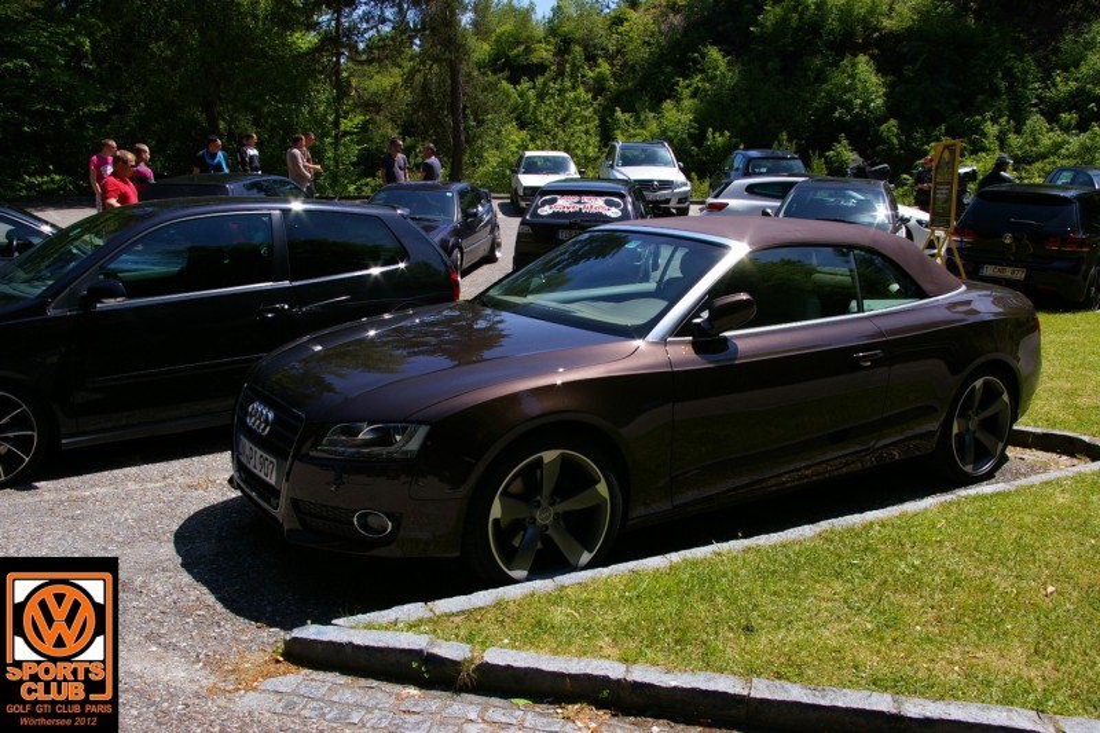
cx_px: 550
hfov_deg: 59.5
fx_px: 962
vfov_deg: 41.7
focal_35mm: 32
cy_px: 366
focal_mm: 21
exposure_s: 1/180
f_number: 9.5
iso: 200
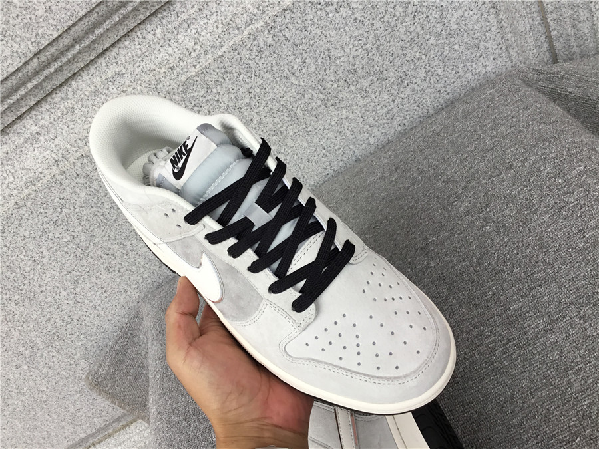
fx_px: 536
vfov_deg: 45.4
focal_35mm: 31
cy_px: 224
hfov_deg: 58.4
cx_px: 300
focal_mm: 3.3
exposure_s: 1/100
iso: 32
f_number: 2.4
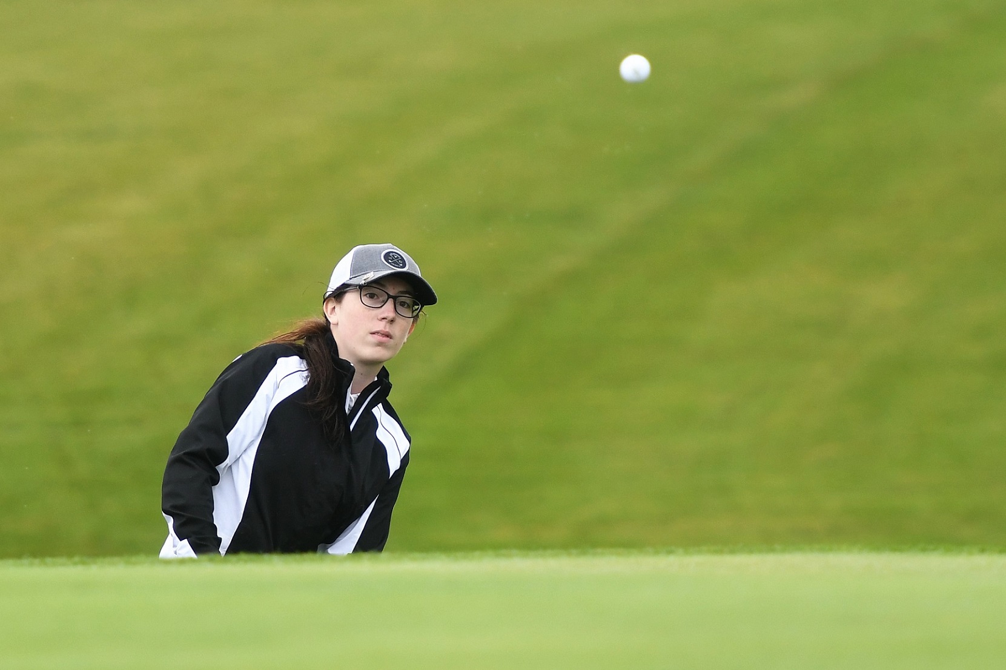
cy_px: 335
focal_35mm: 278
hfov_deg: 7.4
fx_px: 7753
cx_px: 503
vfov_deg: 5.0
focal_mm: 185
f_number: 2.8
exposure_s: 1/1000
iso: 400
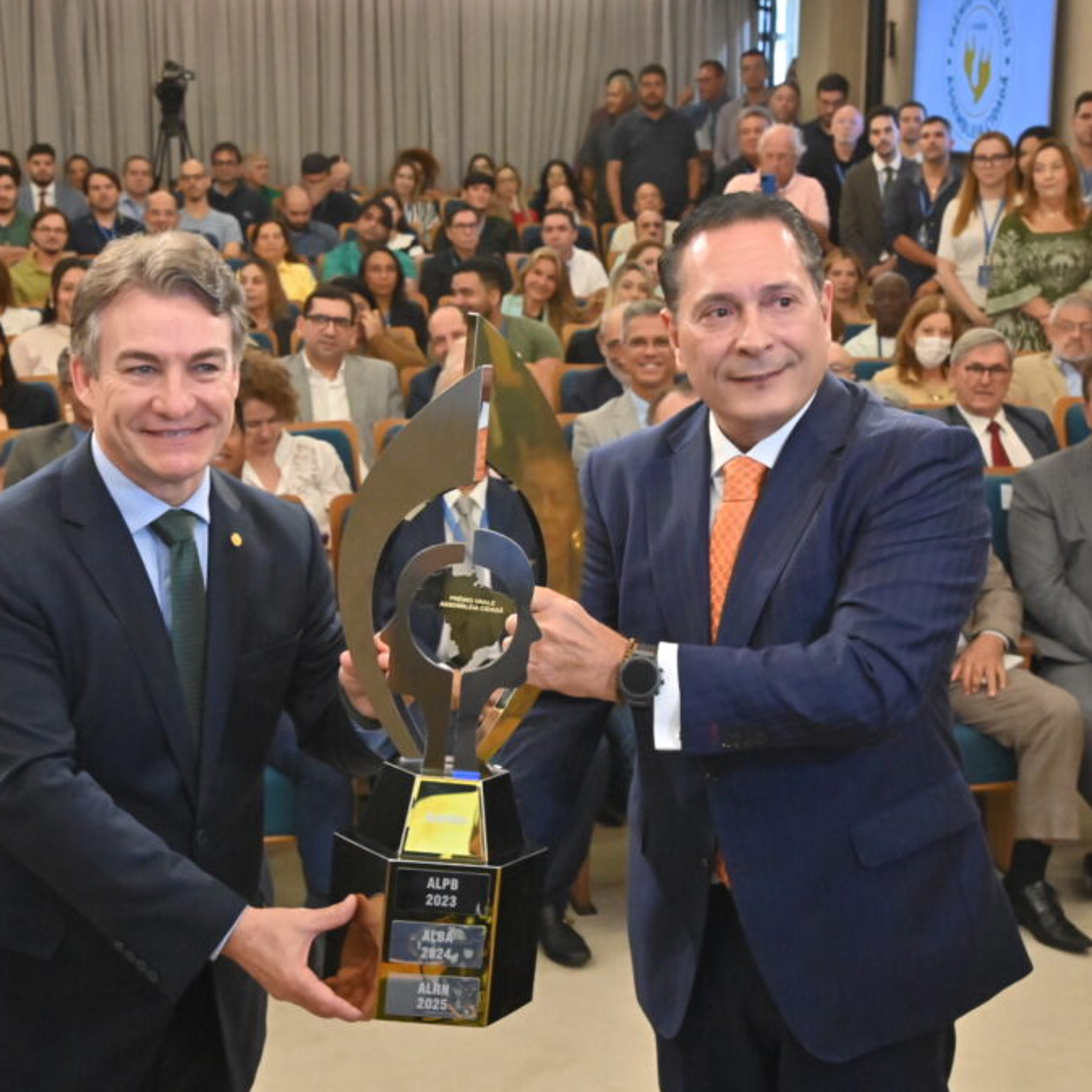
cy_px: 547
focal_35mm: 62
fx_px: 2213
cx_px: 554
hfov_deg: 27.7
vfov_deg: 27.7
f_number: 13
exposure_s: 1/100
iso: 6400
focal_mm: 48
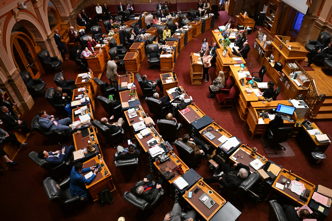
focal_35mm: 24
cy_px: 110
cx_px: 166
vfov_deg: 53.1
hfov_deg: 73.7
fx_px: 221
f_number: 4.5
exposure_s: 1/250
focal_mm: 24
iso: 6400
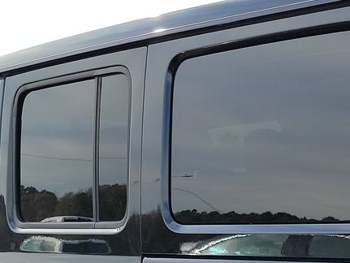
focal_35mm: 89
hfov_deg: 21.6
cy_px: 341
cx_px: 293
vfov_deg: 15.8
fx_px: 901
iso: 50
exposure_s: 1/409
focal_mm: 6.7
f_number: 1.8
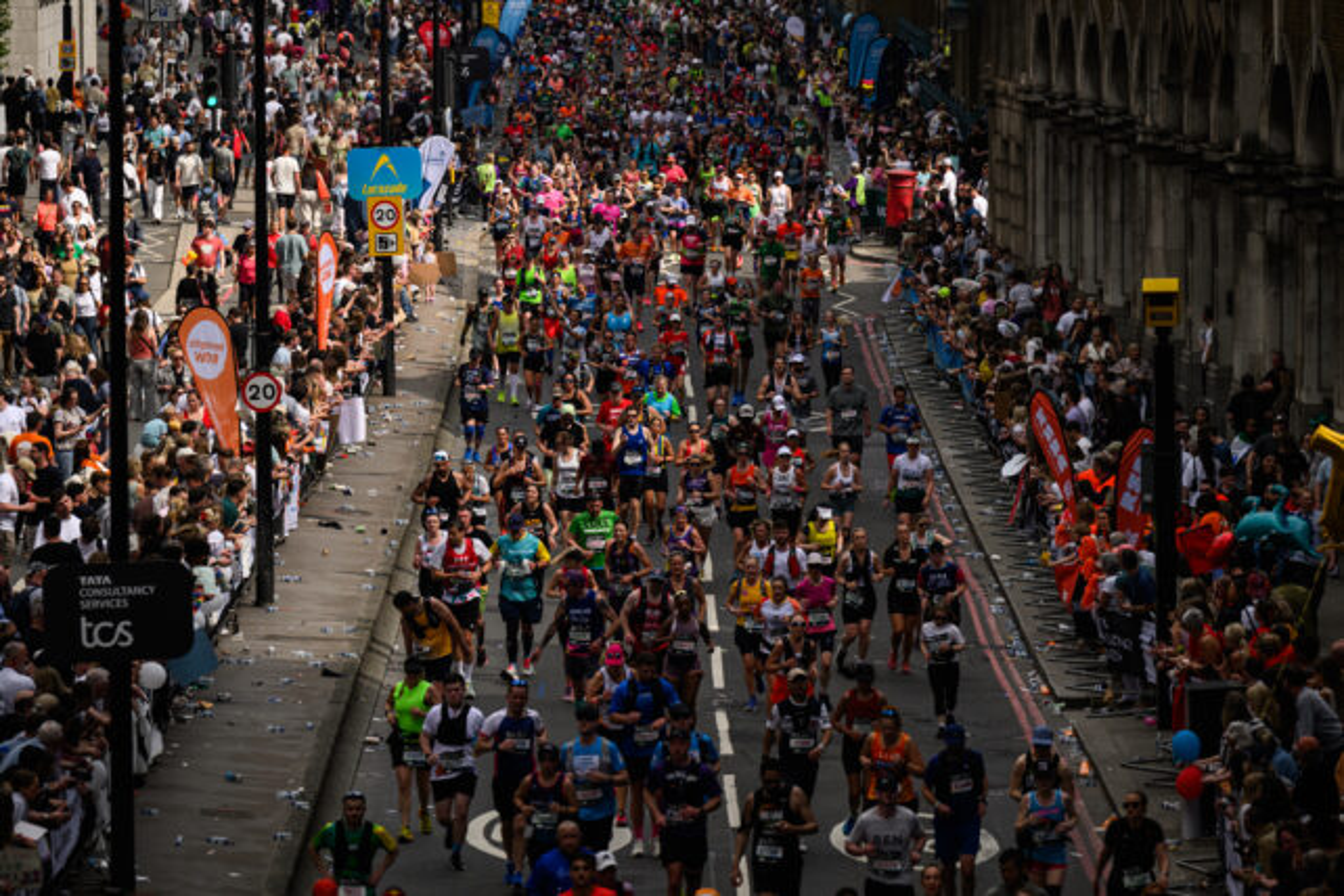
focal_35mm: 200
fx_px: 7466
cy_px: 448
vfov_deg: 6.9
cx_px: 672
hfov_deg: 10.3
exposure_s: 1/4000
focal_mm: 200
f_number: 5
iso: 800
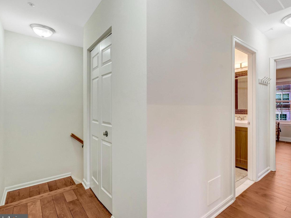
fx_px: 151
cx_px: 161
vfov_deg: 71.6
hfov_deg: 87.4
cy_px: 113
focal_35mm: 18
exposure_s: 1/20
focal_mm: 16
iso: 1250
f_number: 8
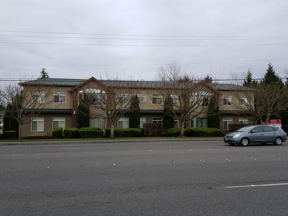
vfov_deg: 53.1
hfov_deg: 67.3
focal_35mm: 26
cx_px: 144
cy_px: 108
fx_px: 216
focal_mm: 4.2
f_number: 1.7
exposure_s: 1/421
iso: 50
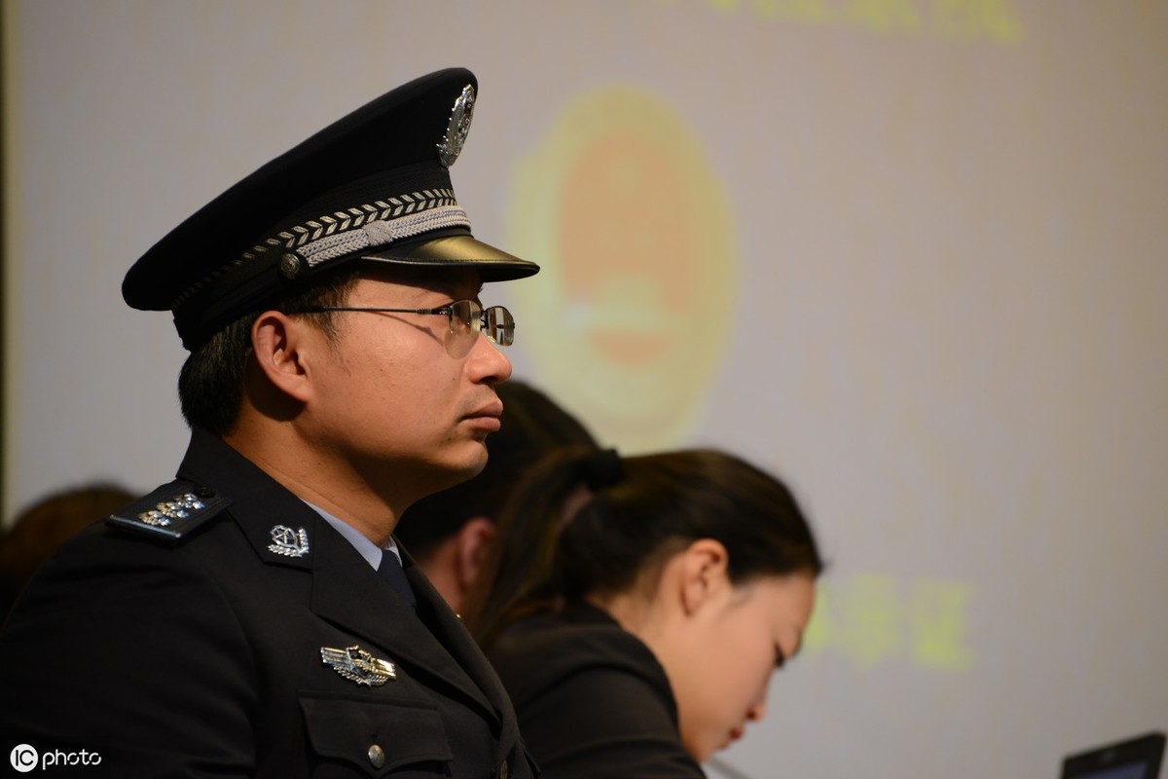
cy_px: 390
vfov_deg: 6.2
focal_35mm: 220
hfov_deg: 9.4
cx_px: 584
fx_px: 7137
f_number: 5.3
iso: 800
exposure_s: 1/50
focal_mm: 220
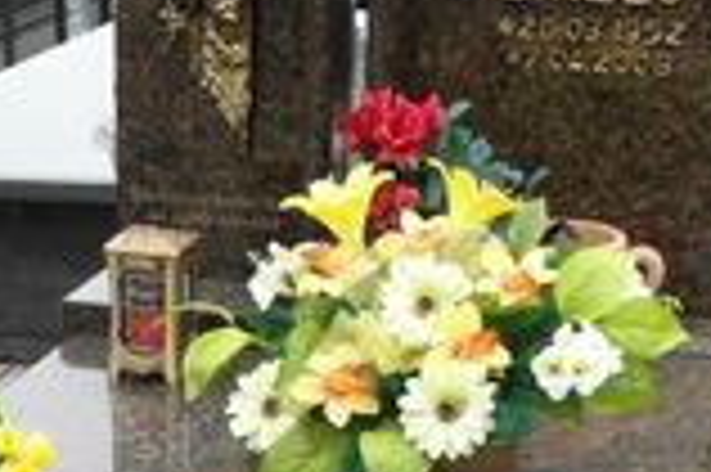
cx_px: 135
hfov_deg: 20.0
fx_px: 1993
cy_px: 647
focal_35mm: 101
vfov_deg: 13.0
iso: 80
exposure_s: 1/90
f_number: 3.4
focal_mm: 5.2
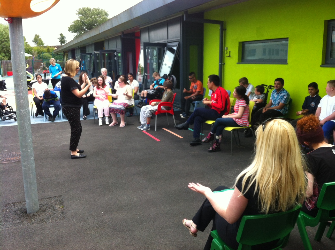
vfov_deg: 40.6
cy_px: 125
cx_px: 168
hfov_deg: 52.7
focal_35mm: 35
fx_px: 338
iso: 80
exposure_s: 1/305
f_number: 2.8
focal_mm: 3.85
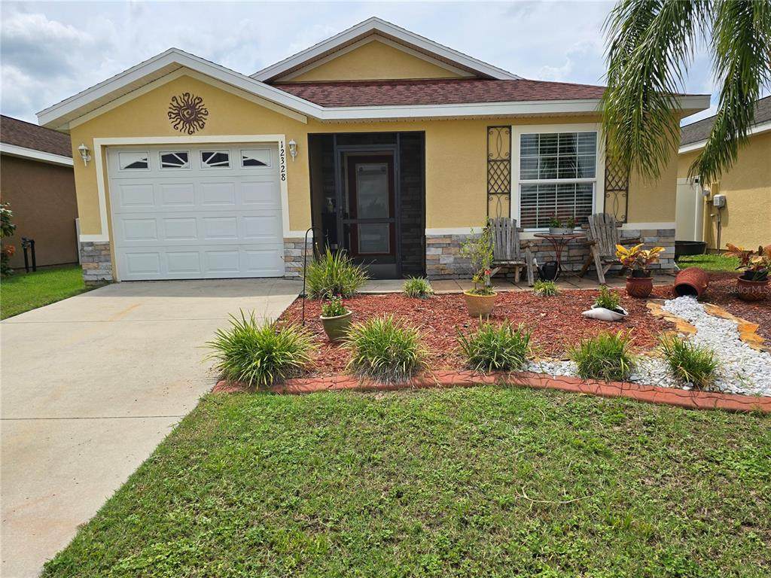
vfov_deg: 58.9
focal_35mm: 23
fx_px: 512
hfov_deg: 73.9
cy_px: 289
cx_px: 386
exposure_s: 1/904
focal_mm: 6.3
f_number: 1.7
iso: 12
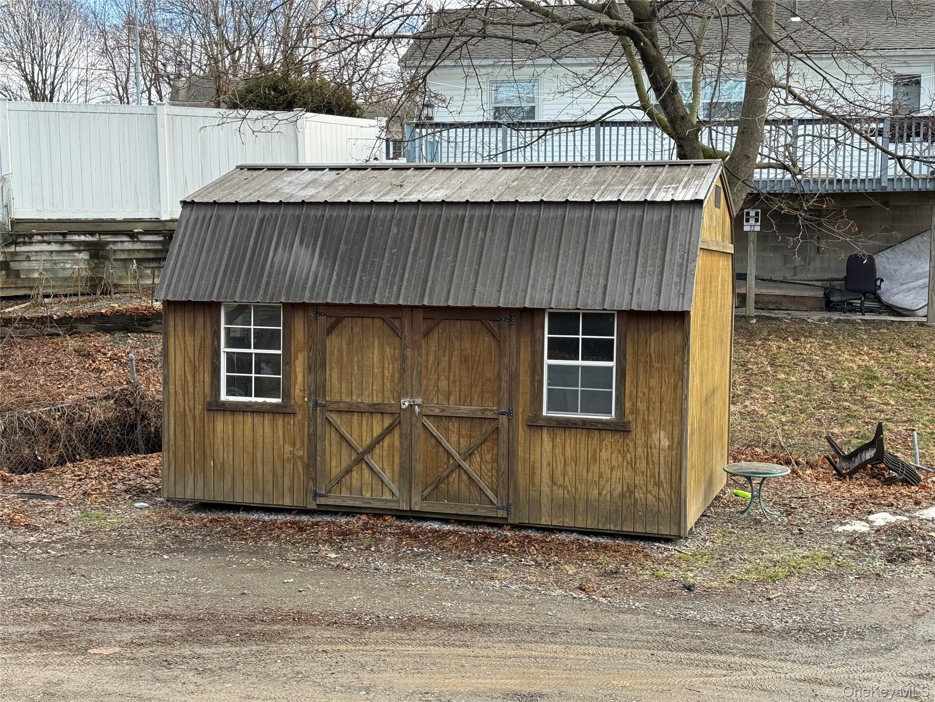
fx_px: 1297
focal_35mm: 48
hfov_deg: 39.7
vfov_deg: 30.3
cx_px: 468
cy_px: 351
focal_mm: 6.76
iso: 80
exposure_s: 1/681
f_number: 1.78
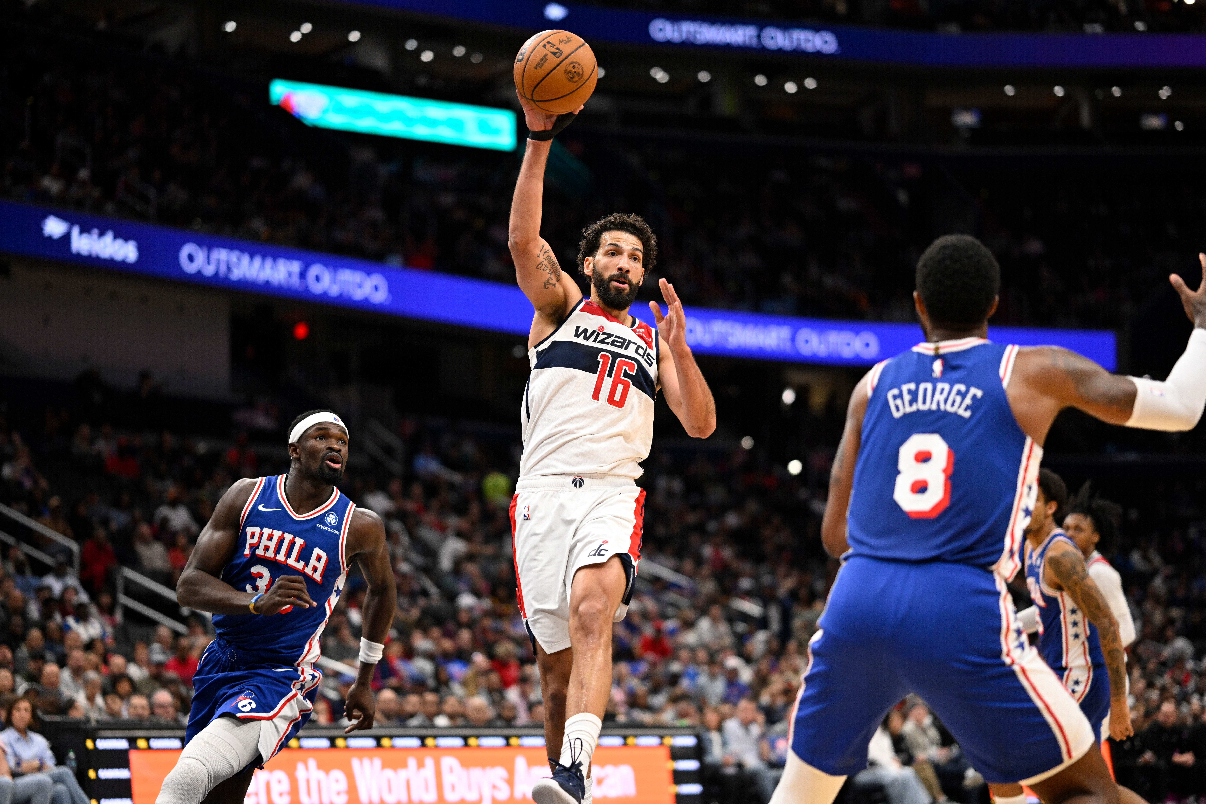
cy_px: 402
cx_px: 603
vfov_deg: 16.1
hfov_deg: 23.9
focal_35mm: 85
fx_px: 2847
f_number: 1.8
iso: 1600
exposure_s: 1/2000
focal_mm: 85
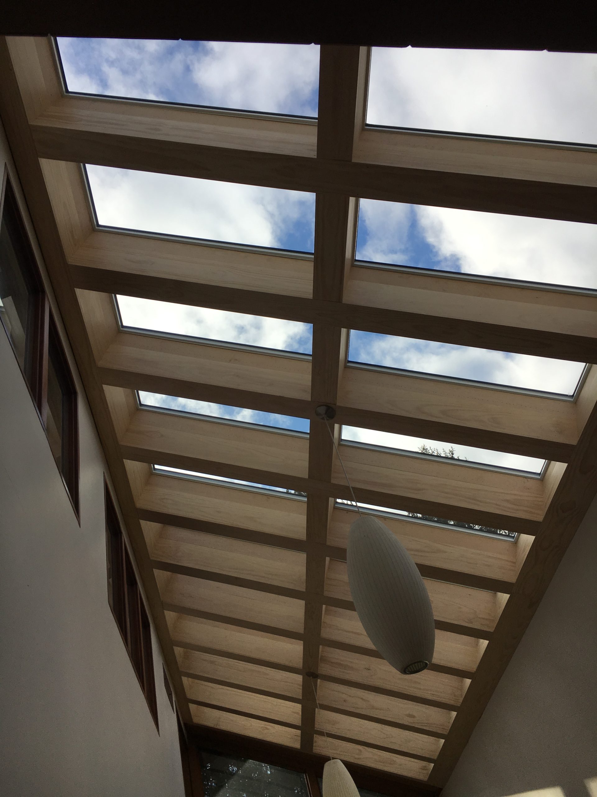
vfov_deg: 61.7
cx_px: 298
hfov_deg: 48.2
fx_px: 667
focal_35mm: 29
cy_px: 398
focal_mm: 4.15
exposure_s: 1/1148
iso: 25
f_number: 2.2
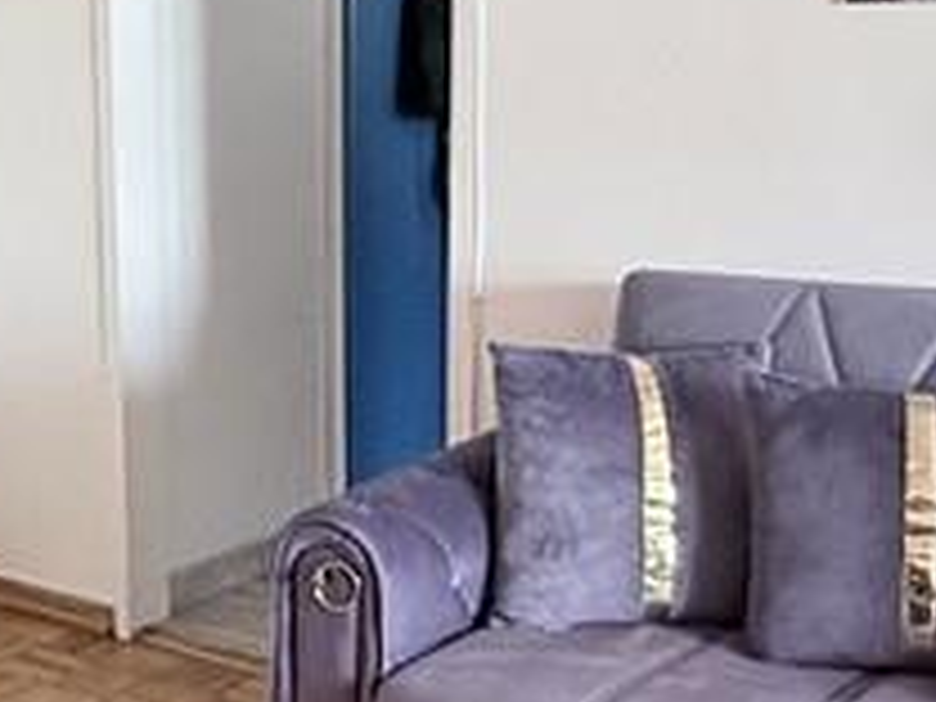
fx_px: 1866
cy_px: 436
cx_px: 148
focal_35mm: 69
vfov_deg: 21.3
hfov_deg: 27.4
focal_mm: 2.22
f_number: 2.2
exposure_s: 1/60
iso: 320
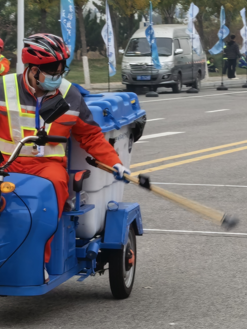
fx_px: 2045
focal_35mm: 215
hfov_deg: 6.9
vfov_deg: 9.2
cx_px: 2
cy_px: 96
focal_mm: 6.98
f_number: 4
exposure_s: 1/100
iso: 50
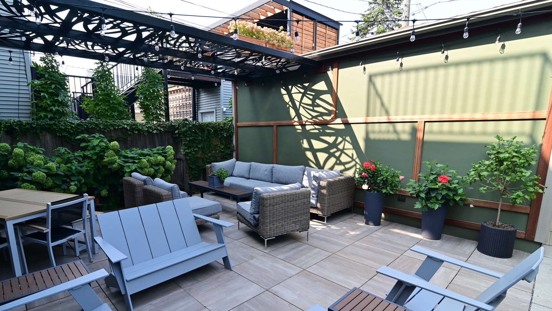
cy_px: 184
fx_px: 278
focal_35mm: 19
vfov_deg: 58.0
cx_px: 251
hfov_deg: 89.3
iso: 500
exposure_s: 1/200
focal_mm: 16
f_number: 8
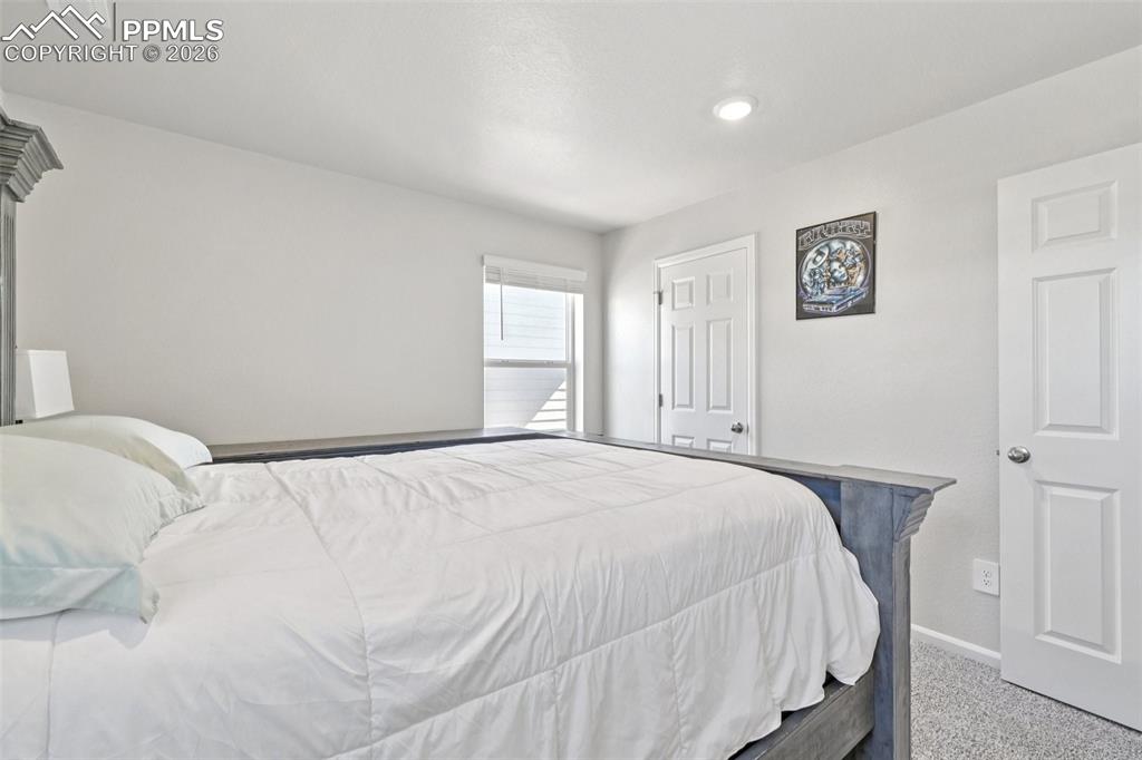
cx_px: 571
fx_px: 476
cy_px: 380
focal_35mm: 15
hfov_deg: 100.4
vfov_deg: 77.3
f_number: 8
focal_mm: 10
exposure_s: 1/10
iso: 800
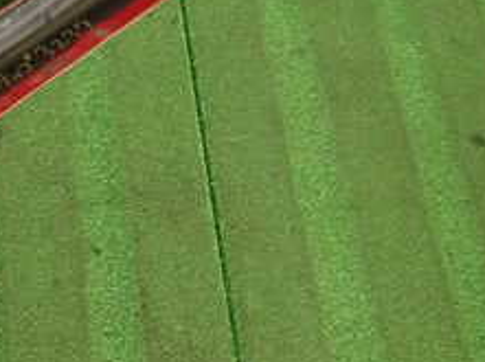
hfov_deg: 25.1
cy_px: 132
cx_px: -129
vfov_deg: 21.5
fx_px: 951
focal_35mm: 68
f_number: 2
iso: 250
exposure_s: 1/30
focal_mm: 4.5
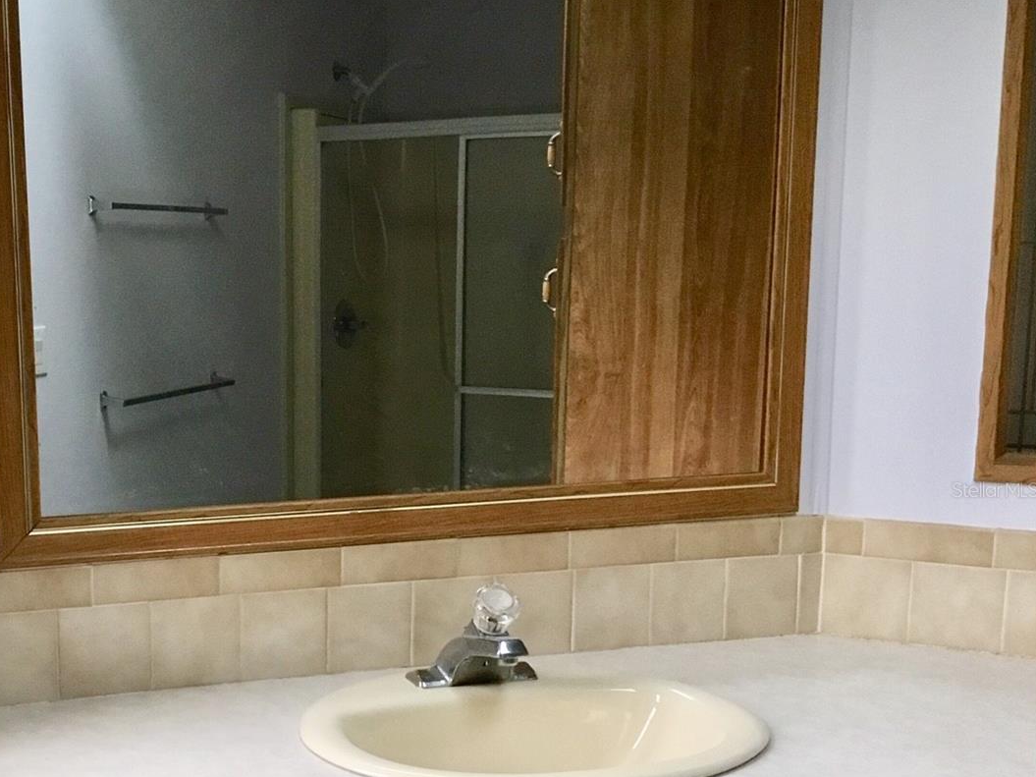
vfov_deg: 30.7
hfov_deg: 39.3
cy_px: 489
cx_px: 257
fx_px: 1406
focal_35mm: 47
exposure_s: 1/30
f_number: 2.4
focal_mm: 3.3
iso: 125
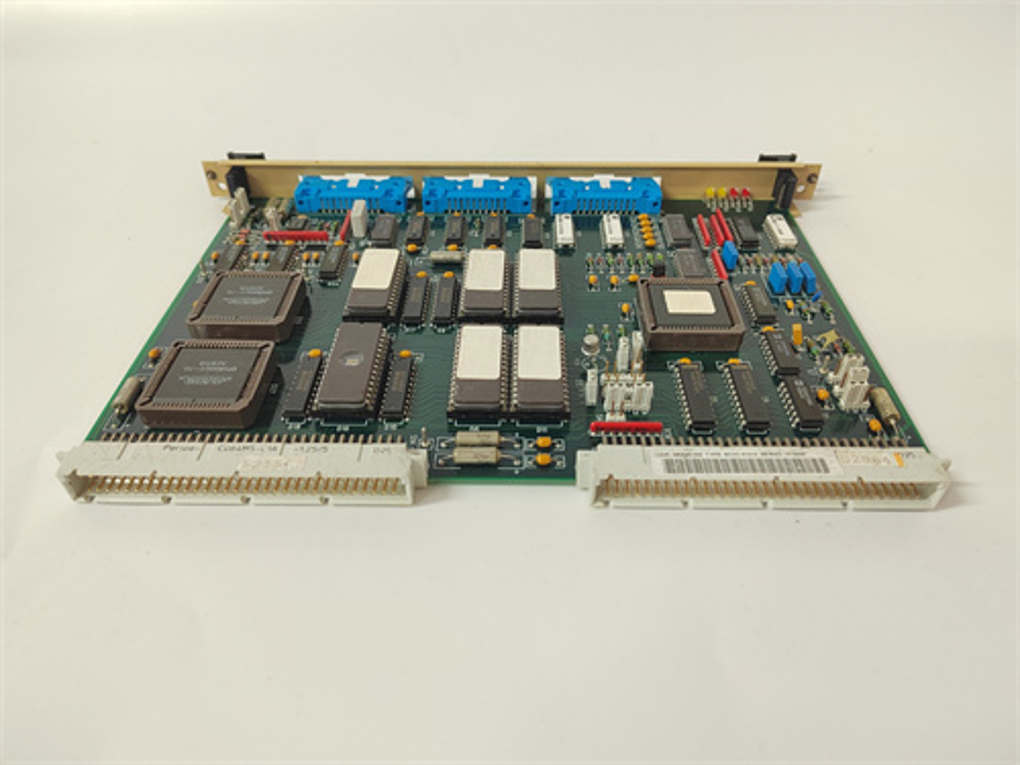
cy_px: 382
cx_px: 510
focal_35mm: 23
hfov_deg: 73.9
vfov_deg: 58.9
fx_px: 678
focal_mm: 5.52
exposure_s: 1/50
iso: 1506
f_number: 1.9
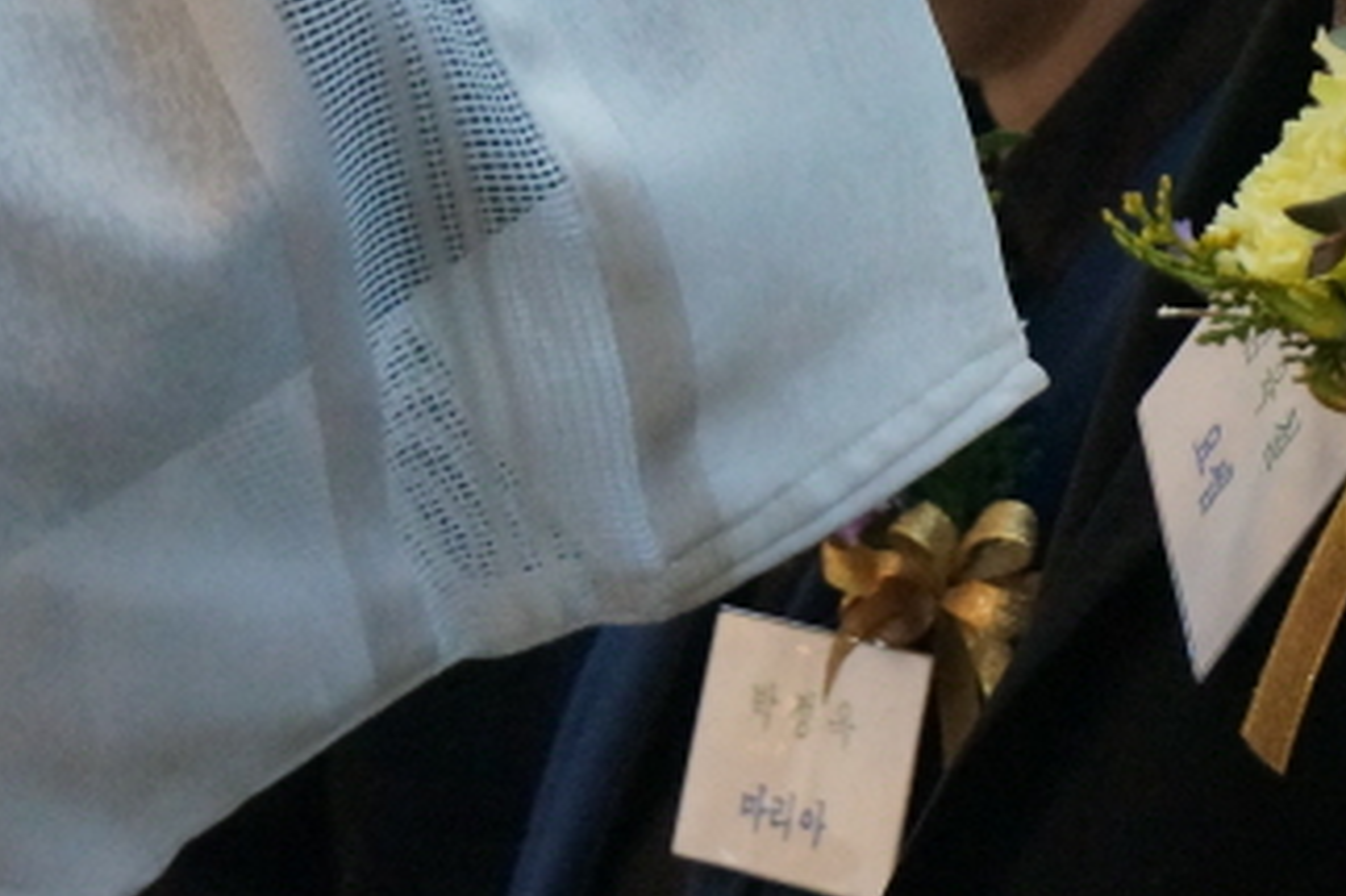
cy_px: -400
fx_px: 8520
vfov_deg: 6.0
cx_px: 79
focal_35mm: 228
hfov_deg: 9.0
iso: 2500
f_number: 5.6
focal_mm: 48
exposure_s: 1/160
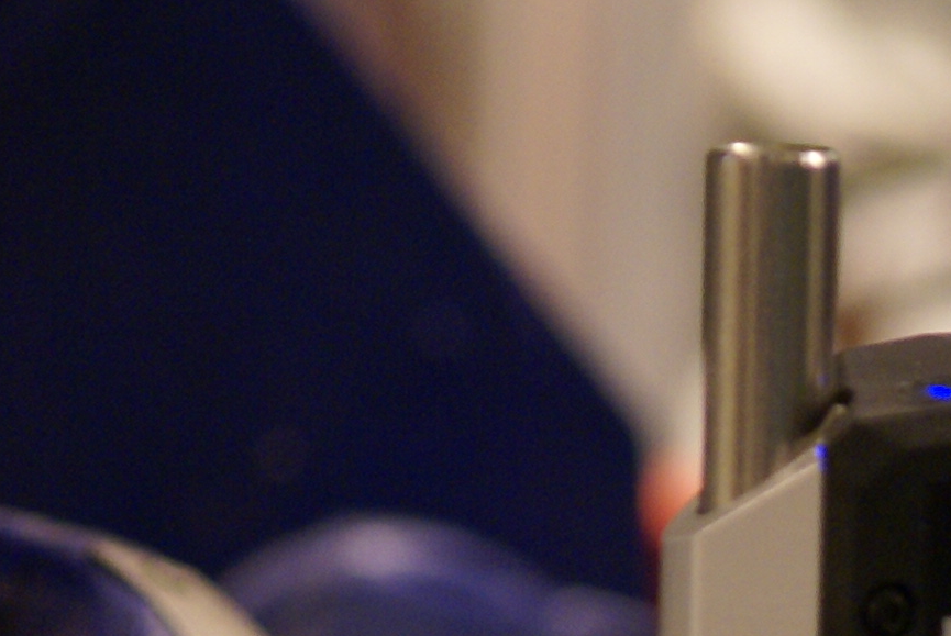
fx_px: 12430
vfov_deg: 2.9
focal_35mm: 470
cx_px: 1070
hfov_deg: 4.4
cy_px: 973
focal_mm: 70
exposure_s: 1/10
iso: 400
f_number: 4.5
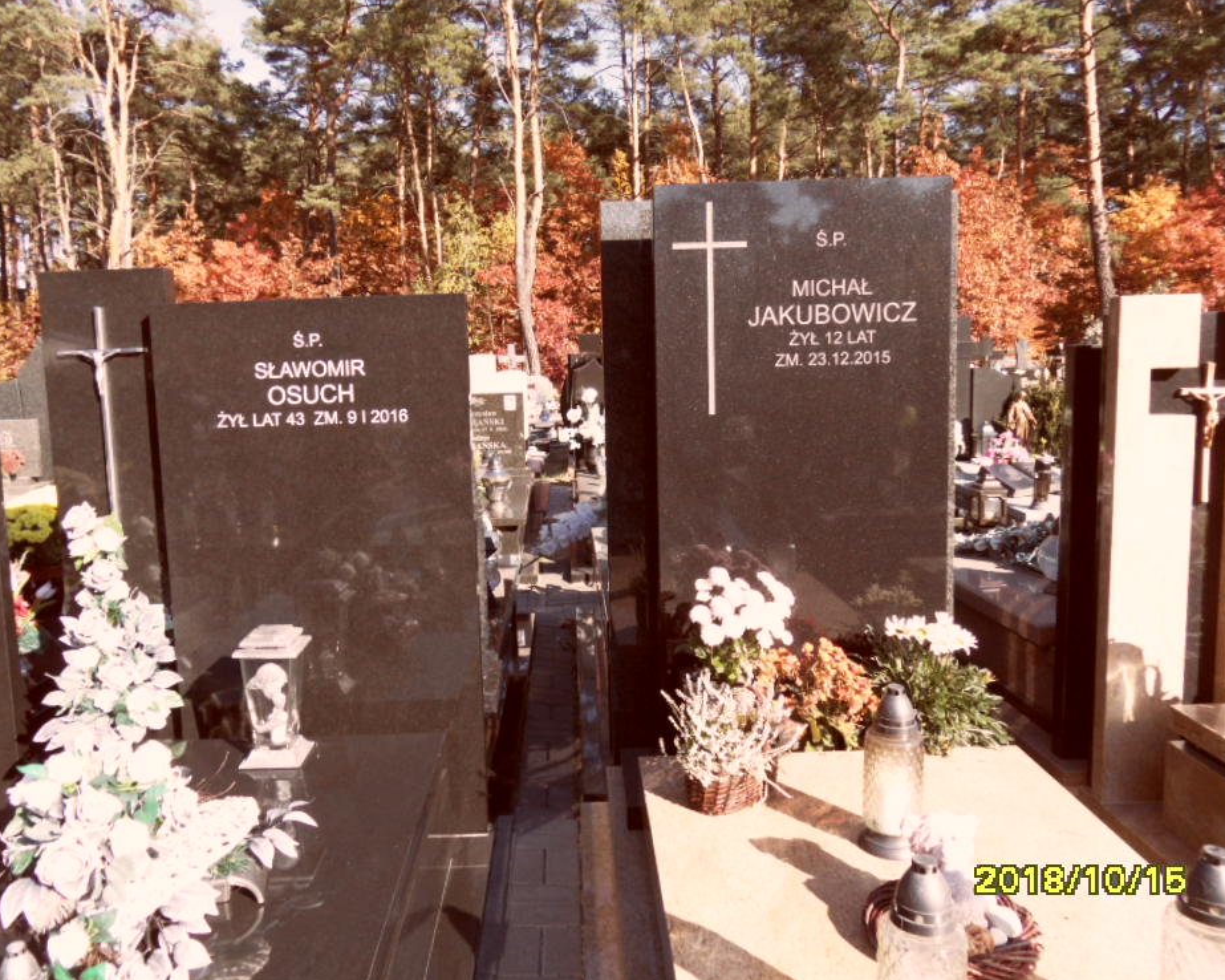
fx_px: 942
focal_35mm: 26
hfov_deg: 66.0
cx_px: 571
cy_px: 475
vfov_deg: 54.9
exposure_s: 1/350
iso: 80
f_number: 3.2
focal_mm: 3.9
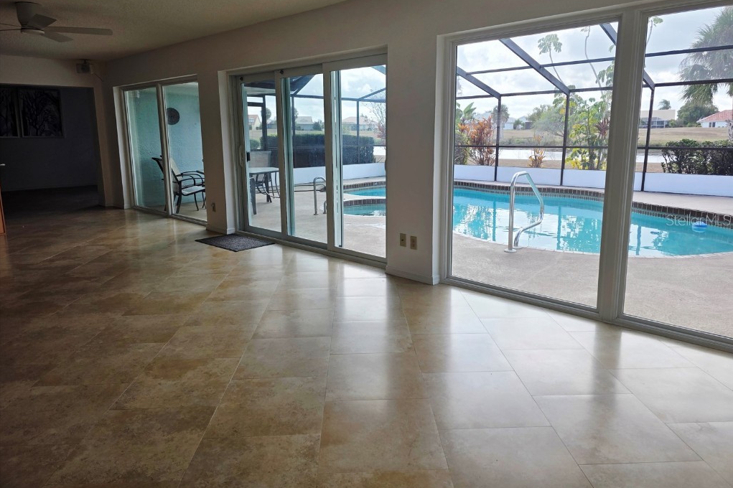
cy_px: 220
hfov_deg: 73.8
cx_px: 366
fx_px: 488
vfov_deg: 53.0
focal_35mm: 24
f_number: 1.7
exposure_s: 1/370
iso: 32
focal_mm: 6.3
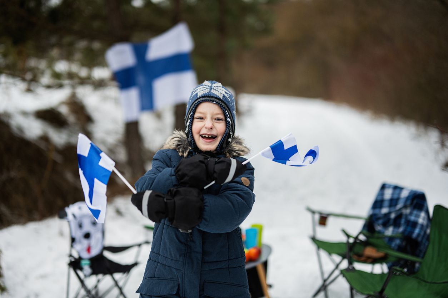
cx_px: 224
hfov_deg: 39.6
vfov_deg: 27.0
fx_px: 622
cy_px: 149
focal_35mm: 50
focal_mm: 50
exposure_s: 1/2500
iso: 200
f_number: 1.2
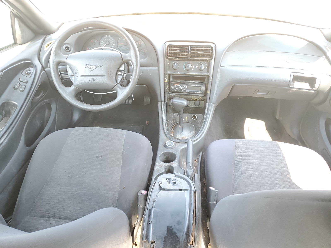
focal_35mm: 26
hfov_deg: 67.3
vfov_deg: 53.1
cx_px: 166
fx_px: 249
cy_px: 124
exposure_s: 1/60.2
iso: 79
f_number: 1.5
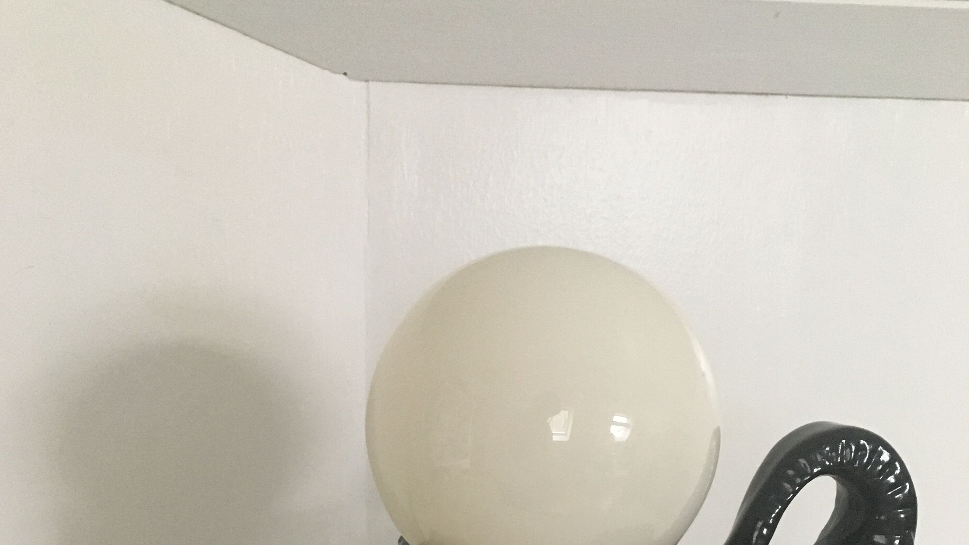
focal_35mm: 43
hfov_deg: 47.4
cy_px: 563
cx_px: 484
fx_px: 1105
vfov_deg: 26.1
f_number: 2.2
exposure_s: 1/25
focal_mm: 4.15
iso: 250
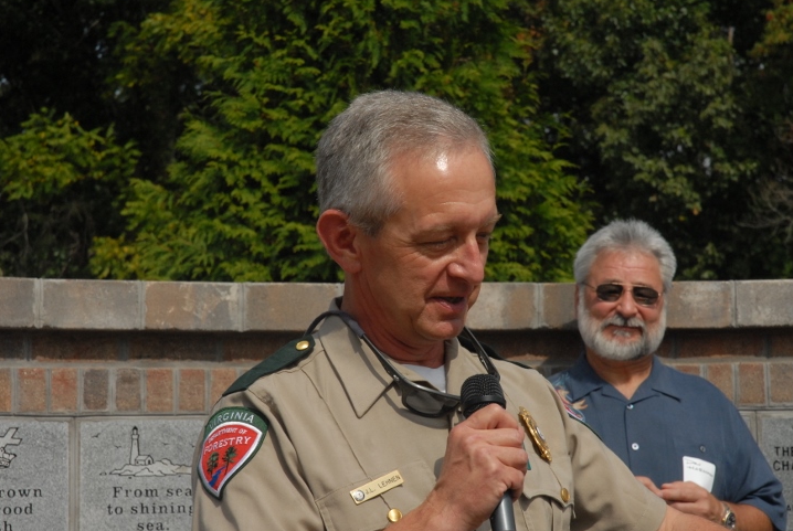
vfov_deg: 11.8
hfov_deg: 17.5
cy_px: 284
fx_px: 2581
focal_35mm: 117
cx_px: 411
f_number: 11
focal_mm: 70
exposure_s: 1/500
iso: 400
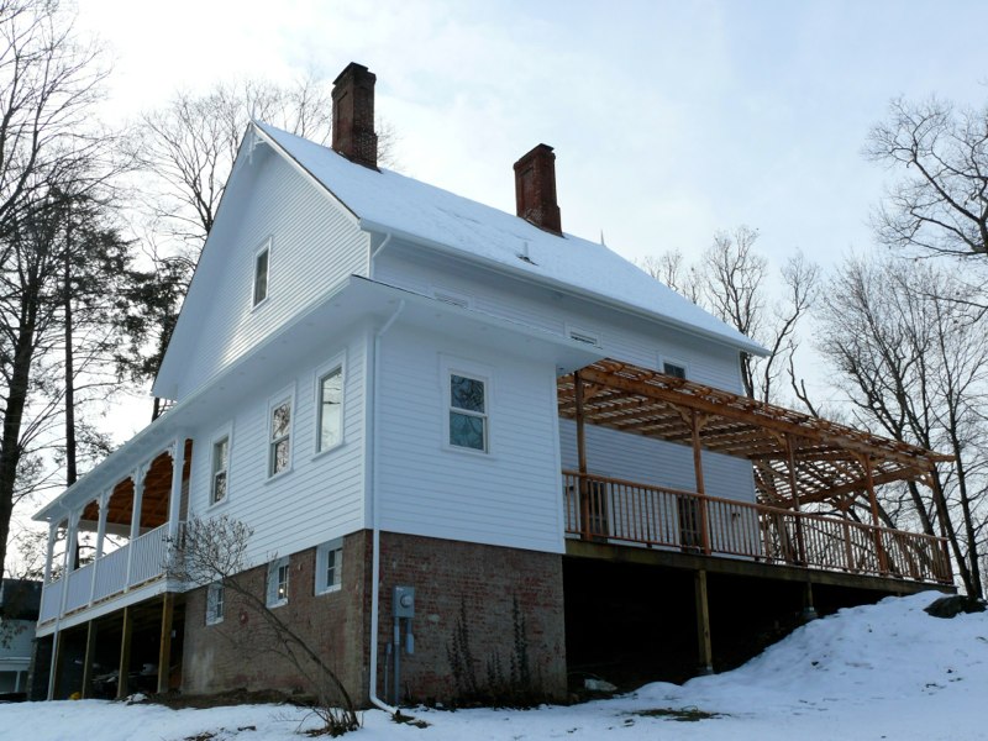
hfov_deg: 52.6
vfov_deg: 40.7
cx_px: 494
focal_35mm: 35
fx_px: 999
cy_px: 370
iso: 100
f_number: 5.6
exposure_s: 1/250
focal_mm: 7.4
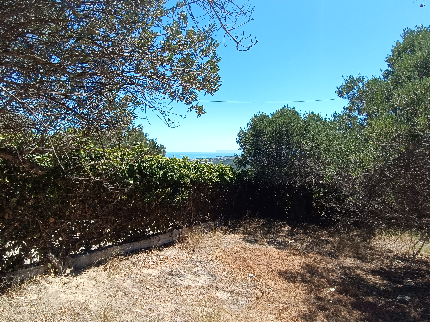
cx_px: 215
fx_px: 199
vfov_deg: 78.1
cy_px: 161
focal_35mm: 16
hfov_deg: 94.5
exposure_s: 1/759
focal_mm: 1.66
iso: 52
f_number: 2.2
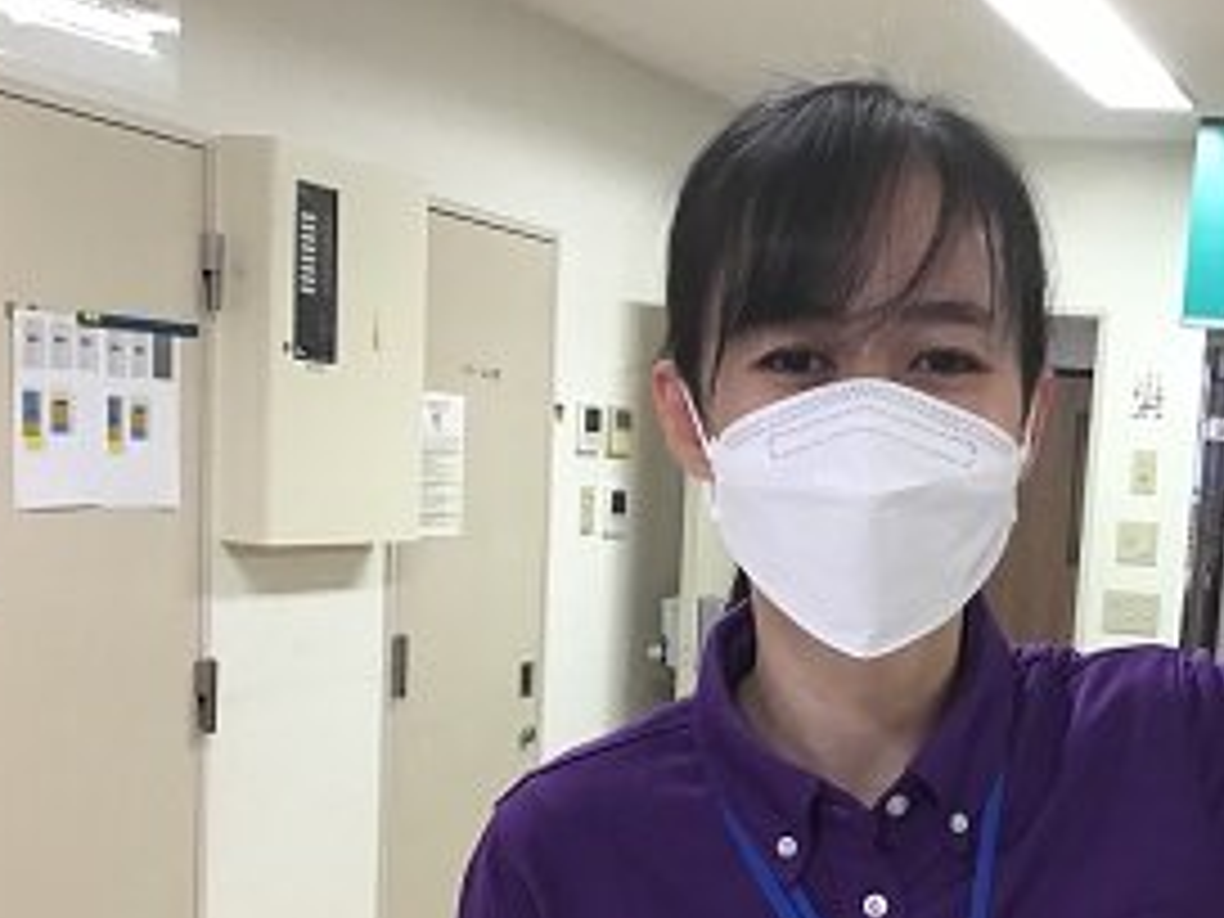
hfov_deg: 32.8
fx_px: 2015
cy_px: 754
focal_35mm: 57
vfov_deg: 25.2
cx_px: 986
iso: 64
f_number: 2.4
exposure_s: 1/30
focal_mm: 3.3
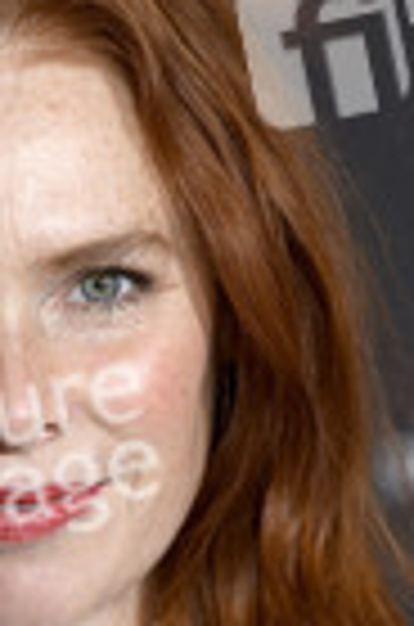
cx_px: 58
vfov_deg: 5.1
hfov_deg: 3.4
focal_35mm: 404
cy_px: 698
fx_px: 7003
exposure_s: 1/400
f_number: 4
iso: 1250
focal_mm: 140
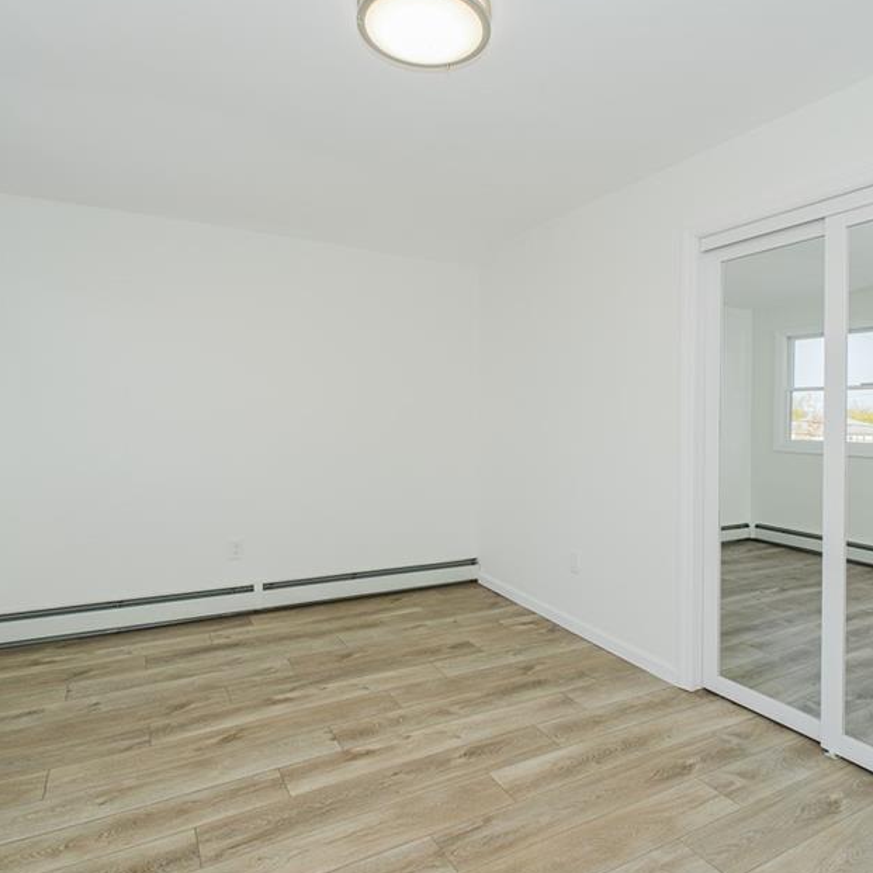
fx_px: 599
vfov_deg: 72.1
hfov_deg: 72.0
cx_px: 470
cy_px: 416
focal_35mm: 21
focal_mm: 10
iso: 500
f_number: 8
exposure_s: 1/125
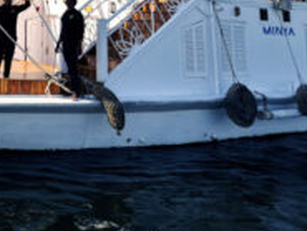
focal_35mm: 53
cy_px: -81
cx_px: -27
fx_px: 470
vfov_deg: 23.8
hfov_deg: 32.1
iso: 16
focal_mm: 2.2
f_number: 2.2
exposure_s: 1/730
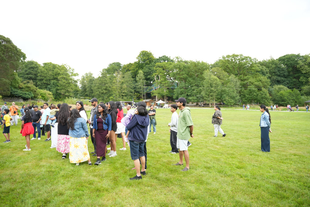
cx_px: 155
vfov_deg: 53.1
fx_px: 207
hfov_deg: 73.8
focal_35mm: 24
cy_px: 104
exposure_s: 1/500
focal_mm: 24
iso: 500
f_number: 3.5
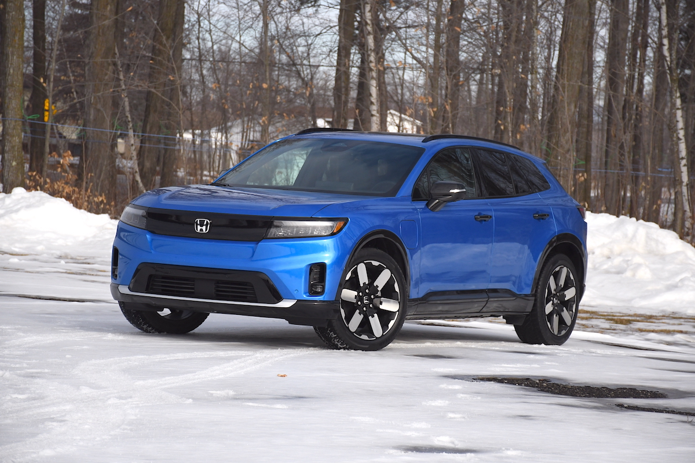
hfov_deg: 14.4
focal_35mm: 142
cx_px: 348
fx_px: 2741
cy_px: 232
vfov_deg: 9.7
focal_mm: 95
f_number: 5.3
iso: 800
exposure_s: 1/8000
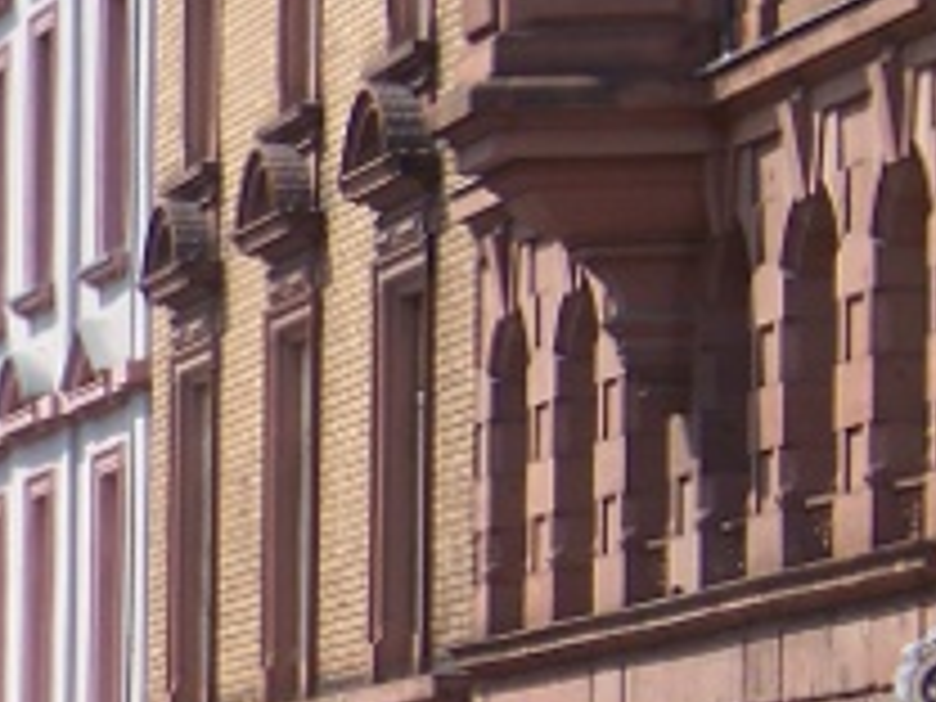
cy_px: 626
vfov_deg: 4.0
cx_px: -770
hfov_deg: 5.3
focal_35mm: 369
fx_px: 9978
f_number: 3.2
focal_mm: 16.2
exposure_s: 1/640
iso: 64
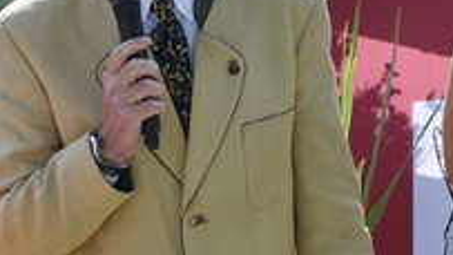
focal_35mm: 741
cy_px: 70
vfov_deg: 1.6
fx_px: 8897
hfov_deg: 2.9
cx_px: 245
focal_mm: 150
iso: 200
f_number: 5.6
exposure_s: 1/500
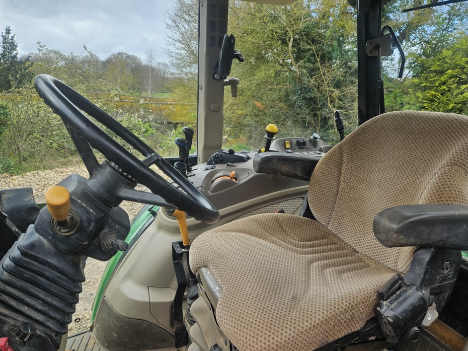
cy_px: 180
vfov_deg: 54.9
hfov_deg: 69.3
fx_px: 338
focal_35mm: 25
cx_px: 245
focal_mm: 5.4
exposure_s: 1/414
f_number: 1.8
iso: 40
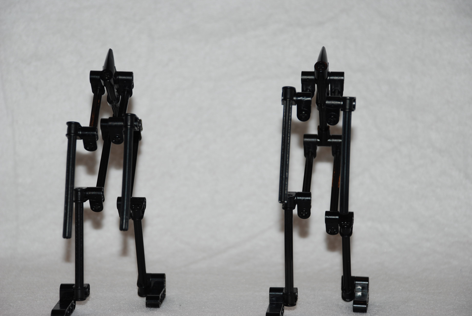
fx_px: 1575
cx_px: 236
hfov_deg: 17.0
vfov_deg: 11.5
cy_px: 158
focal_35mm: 120
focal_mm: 80
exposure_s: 1/60
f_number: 5.6
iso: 100
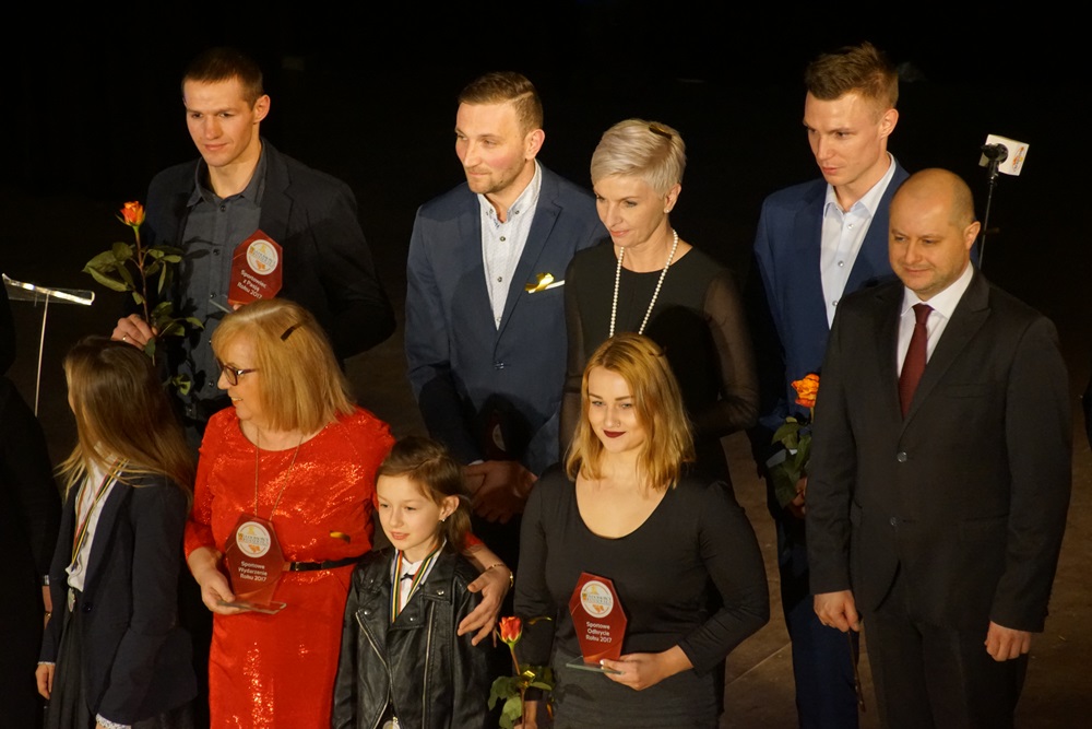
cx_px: 546
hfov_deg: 10.5
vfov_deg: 7.0
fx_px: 5915
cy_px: 364
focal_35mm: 195
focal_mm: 130
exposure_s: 1/200
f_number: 5.6
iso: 3200
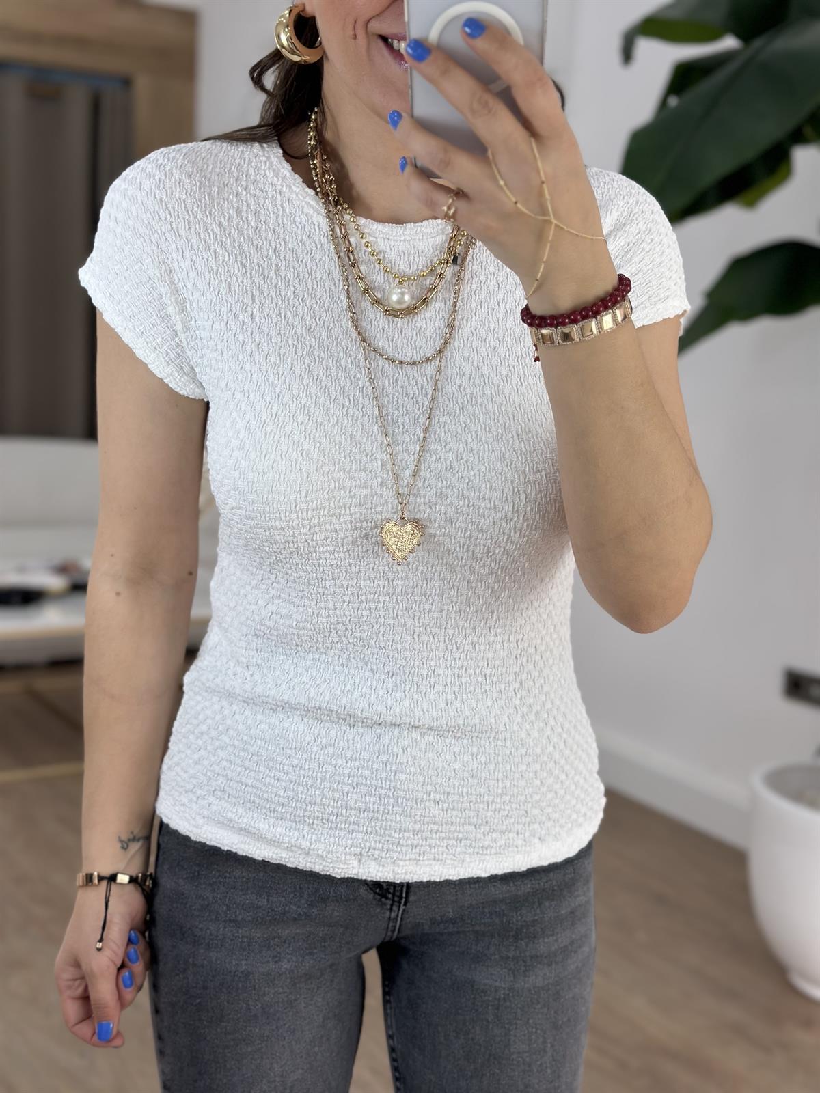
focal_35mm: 48
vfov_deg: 39.7
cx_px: 410
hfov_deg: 30.3
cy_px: 546
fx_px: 1516
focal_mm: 6.86
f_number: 1.78
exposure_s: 1/460
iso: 80
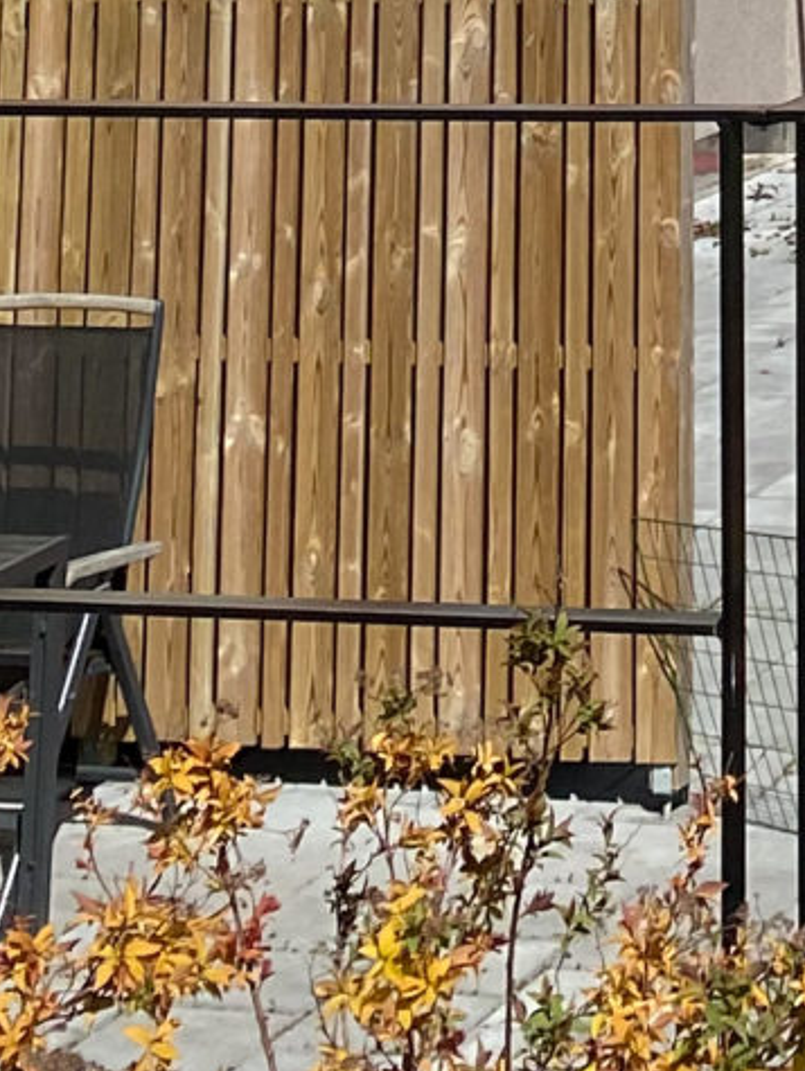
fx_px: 4335
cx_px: 1220
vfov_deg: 11.1
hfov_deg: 10.2
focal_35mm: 140
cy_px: -1718
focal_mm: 4.25
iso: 32
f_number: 1.8
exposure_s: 1/4600
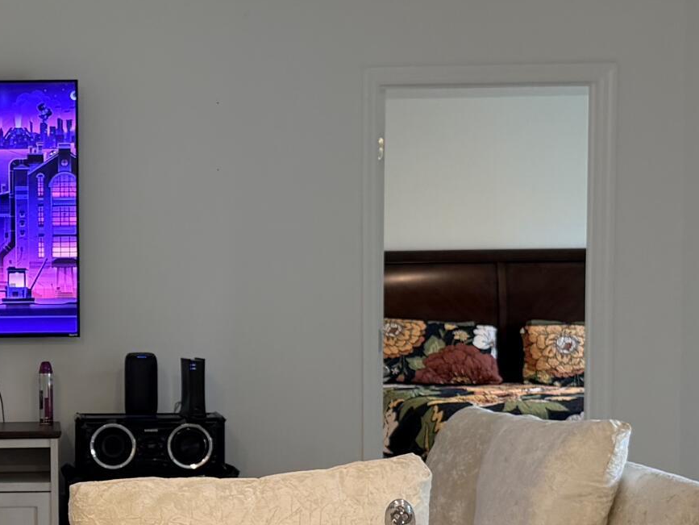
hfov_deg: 22.8
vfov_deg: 17.7
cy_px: 388
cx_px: 26
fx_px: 1677
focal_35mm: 83
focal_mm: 6.76
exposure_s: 1/60
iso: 160
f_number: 1.78
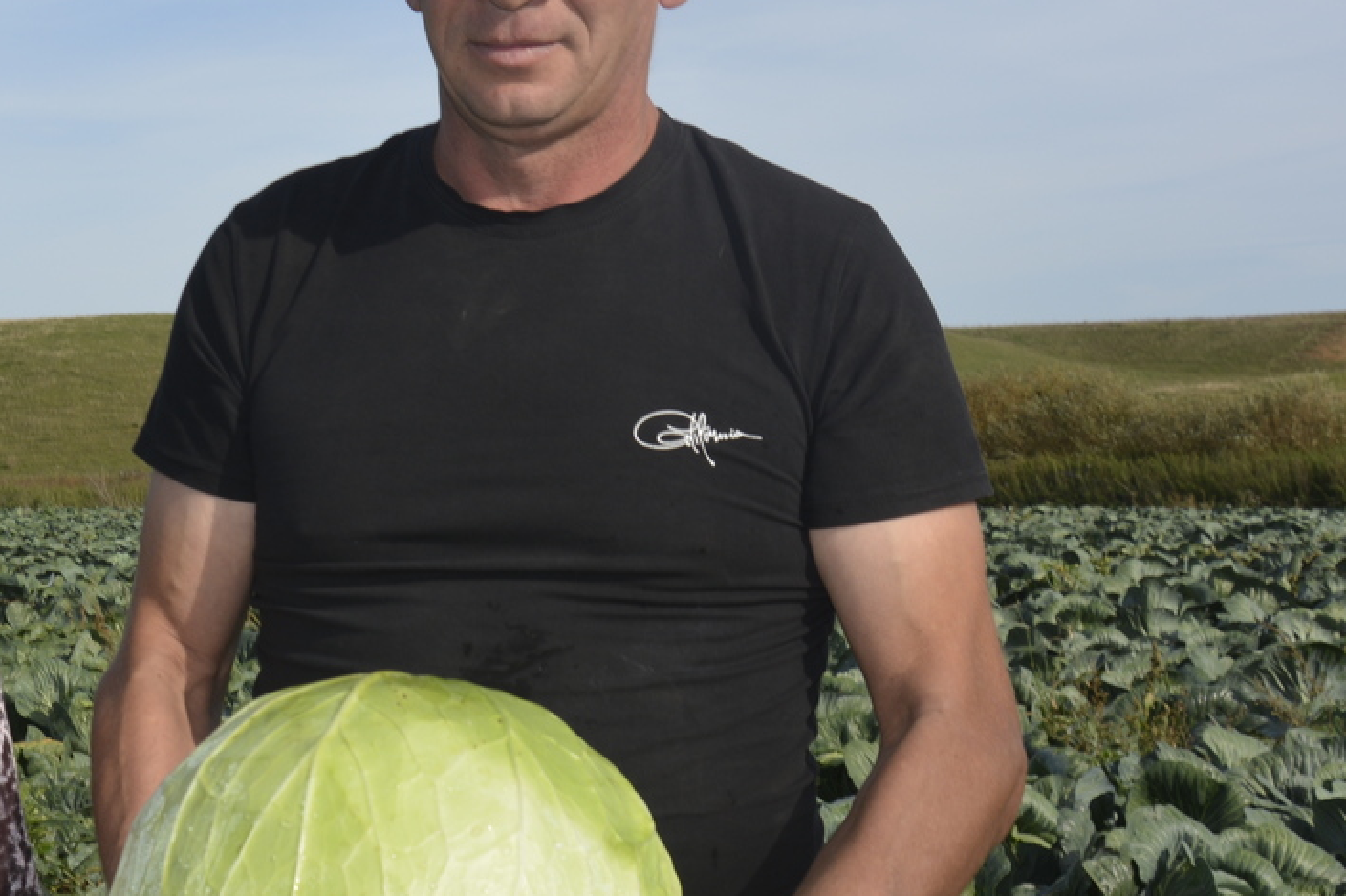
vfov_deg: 18.2
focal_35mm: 75
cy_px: 521
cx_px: 136
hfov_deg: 26.1
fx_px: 2803
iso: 100
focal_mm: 22
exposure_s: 1/200
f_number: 9
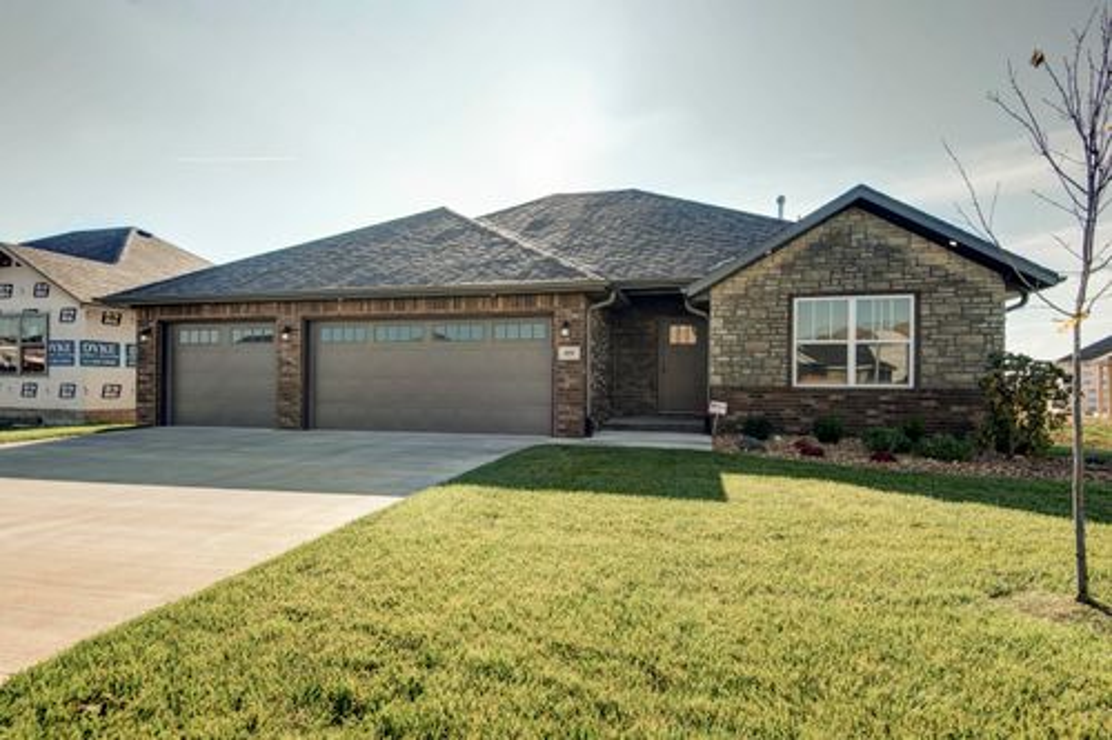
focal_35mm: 19
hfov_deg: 86.9
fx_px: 587
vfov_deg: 64.5
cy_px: 370
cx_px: 556
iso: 100
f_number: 6.3
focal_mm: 19
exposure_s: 1/400
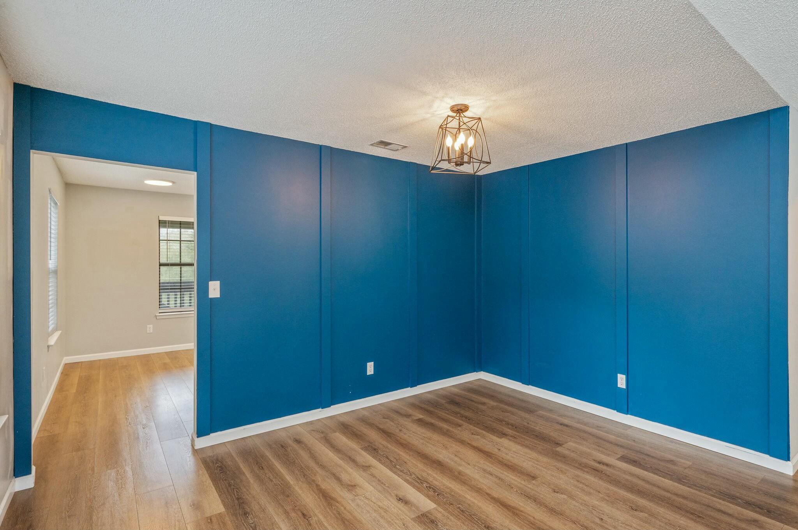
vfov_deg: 67.3
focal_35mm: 18
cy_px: 265
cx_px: 399
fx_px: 399
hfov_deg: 90.0
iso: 500
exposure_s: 1/25
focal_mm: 18
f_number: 8
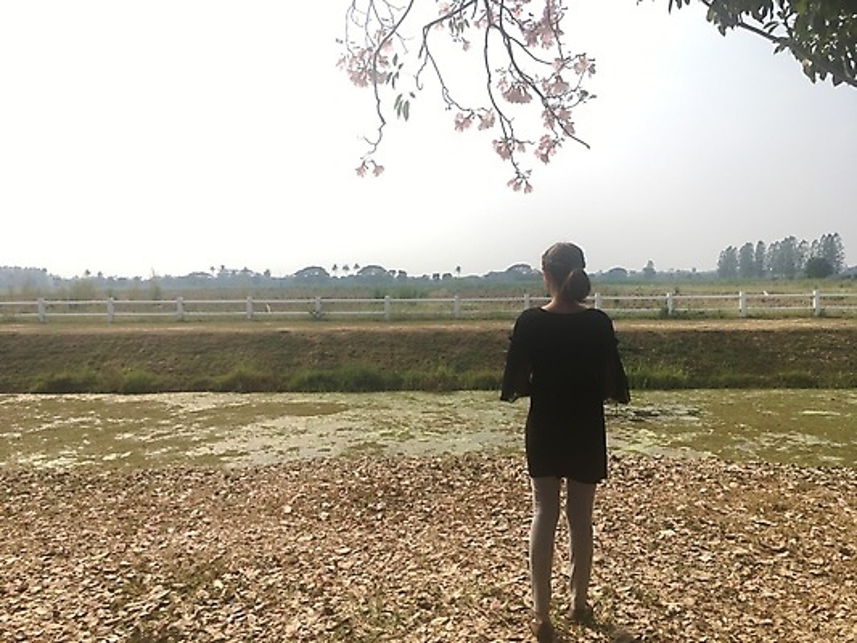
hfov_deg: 61.6
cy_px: 322
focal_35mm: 29
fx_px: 718
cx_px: 428
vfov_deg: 48.2
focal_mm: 4.15
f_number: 2.2
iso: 25
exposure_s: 1/974
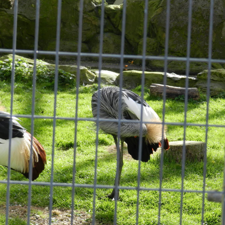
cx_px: 133
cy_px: 113
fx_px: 875
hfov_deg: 14.6
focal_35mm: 119
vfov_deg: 14.7
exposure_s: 1/320
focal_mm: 17.7
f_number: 4.6
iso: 160
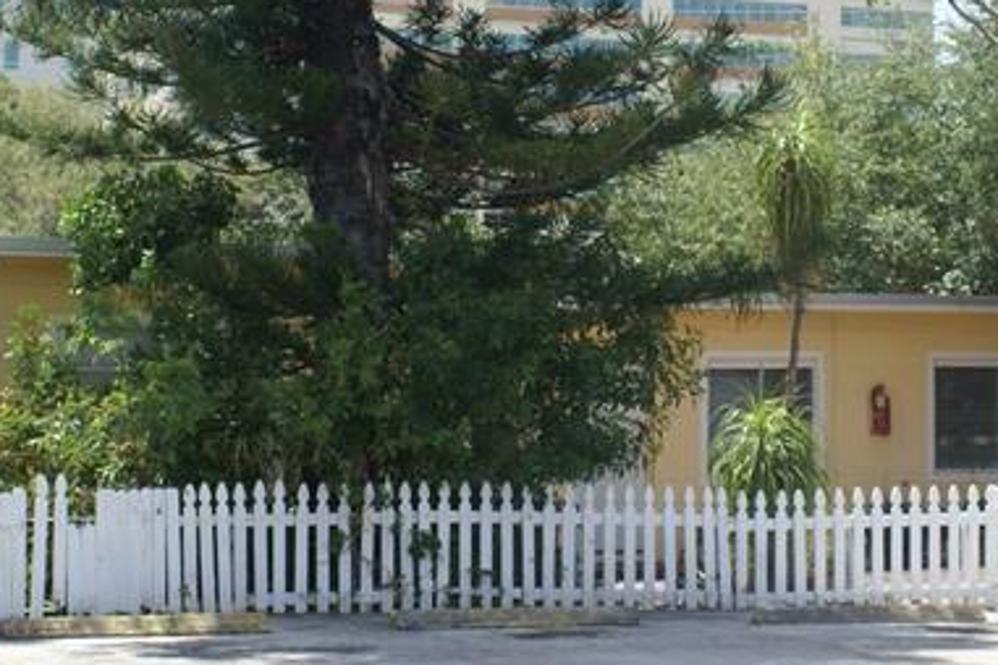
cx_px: 513
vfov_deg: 12.0
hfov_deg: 18.1
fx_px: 3132
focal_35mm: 113
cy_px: 84
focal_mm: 28
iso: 100
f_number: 9
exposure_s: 1/160
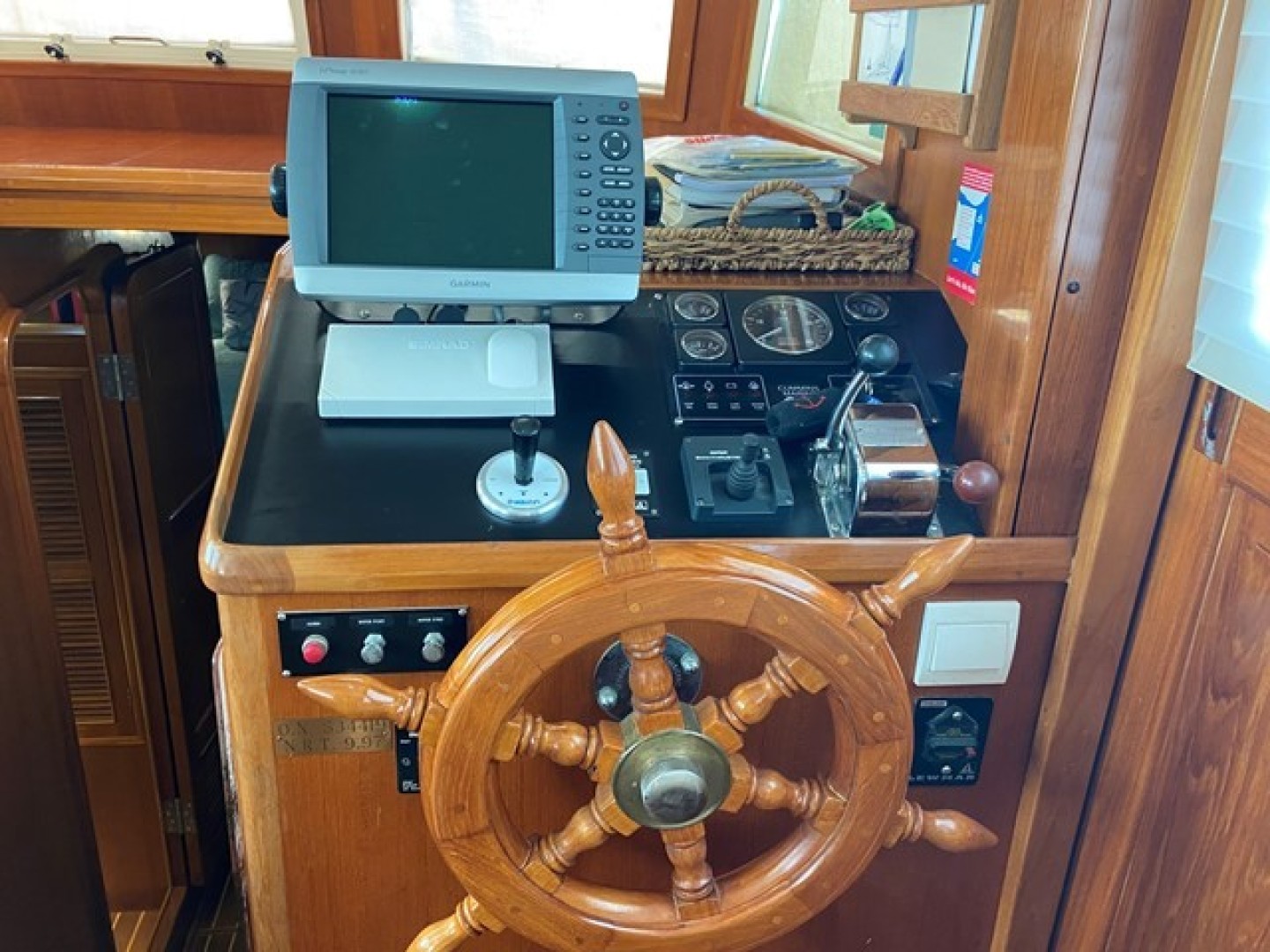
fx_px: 954
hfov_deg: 67.3
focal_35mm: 26
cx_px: 635
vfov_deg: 53.1
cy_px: 476
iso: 160
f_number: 1.8
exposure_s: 1/60
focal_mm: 4.25
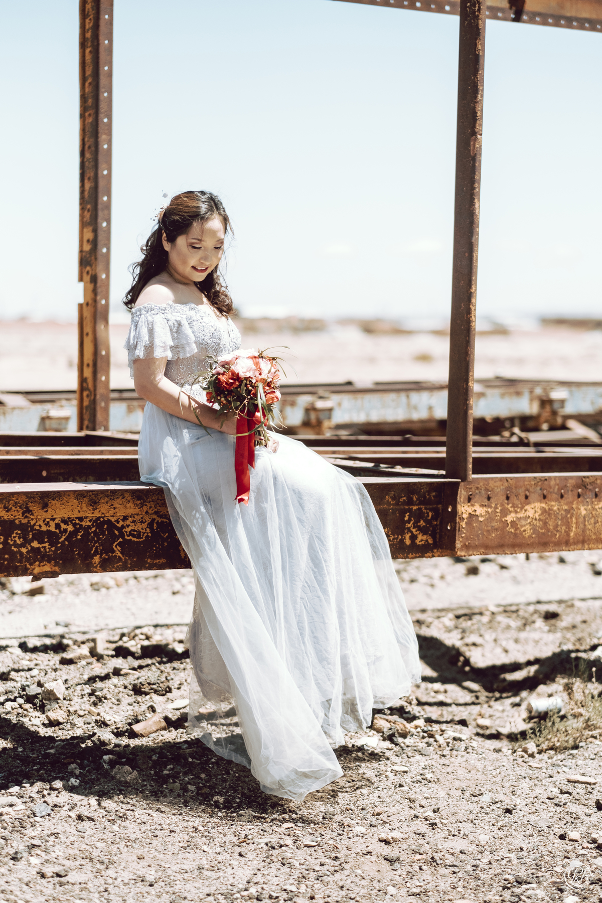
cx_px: 301
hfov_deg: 16.3
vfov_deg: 24.2
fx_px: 2107
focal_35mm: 84
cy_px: 452
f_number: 1.6
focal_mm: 56
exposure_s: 1/8000
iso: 250
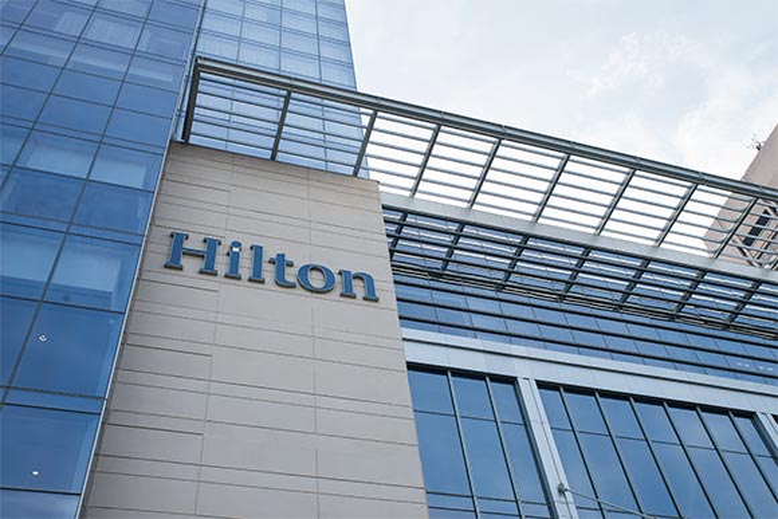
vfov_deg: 37.9
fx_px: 757
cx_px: 389
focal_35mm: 35
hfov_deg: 54.4
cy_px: 260
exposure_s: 1/350
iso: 250
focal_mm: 35
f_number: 9.5
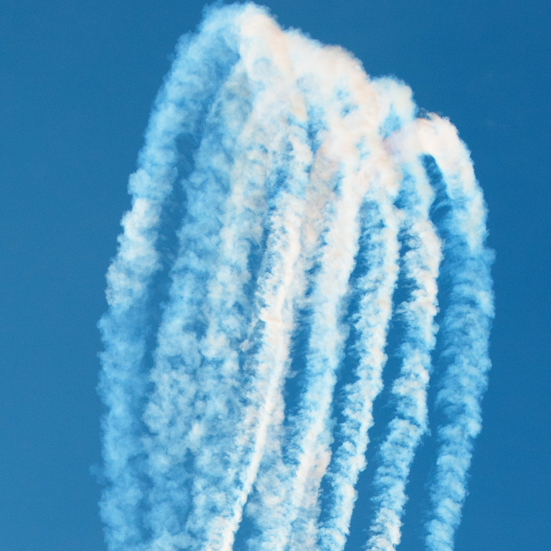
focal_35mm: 249
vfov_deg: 7.0
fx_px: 4484
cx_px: 246
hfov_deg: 7.0
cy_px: 742
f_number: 7.1
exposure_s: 1/1600
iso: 200
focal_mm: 70
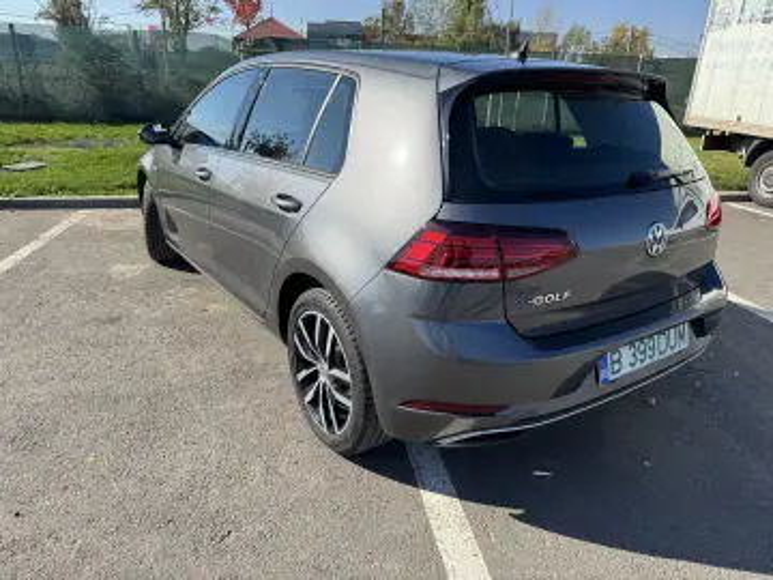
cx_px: 386
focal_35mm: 24
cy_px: 290
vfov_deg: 56.8
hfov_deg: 71.6
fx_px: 536
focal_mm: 6.76
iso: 80
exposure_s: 1/2833
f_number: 1.78
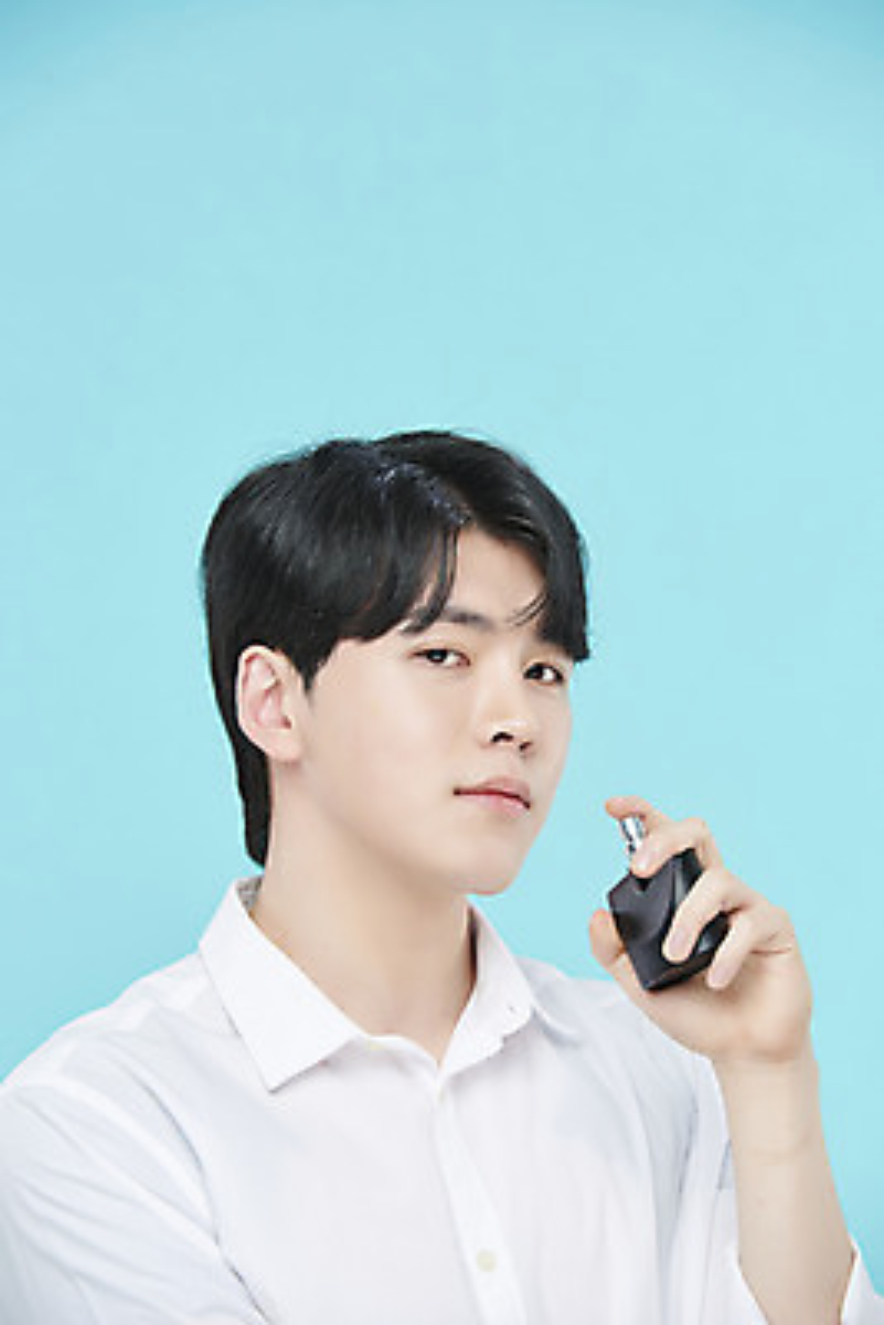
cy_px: 662
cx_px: 442
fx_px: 6072
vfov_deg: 12.4
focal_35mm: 165
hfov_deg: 8.3
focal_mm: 165
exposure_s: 1/125
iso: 64
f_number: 7.1
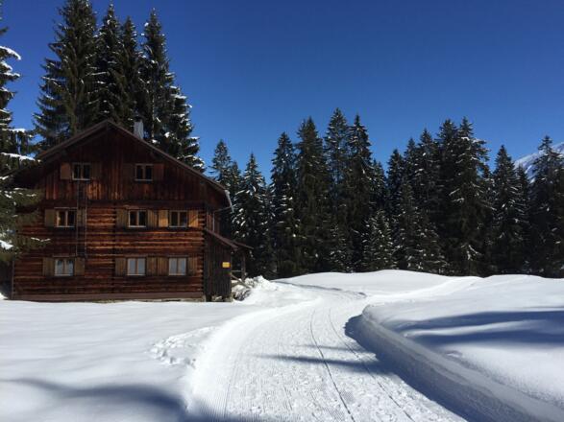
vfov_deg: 48.2
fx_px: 472
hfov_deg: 61.7
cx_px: 282
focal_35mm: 29
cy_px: 211
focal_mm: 4.15
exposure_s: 1/6623
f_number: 2.2
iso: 32
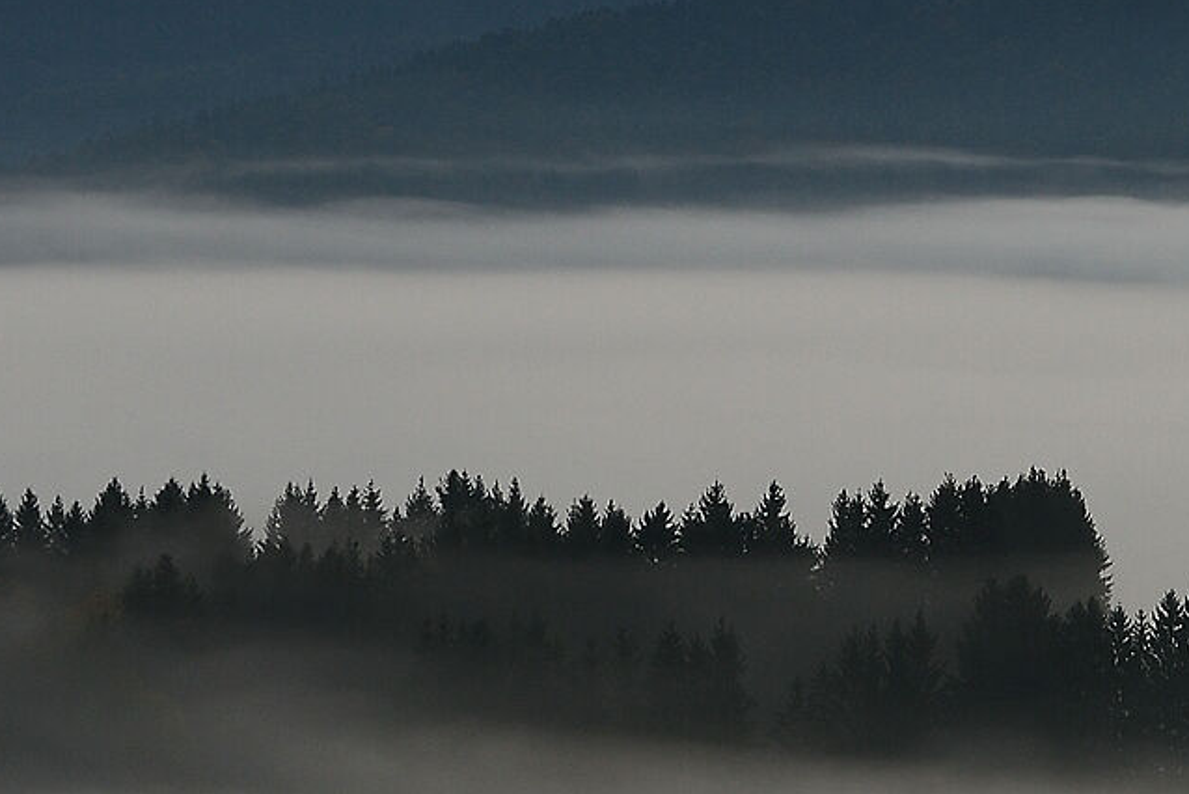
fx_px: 9318
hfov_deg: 7.3
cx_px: 1228
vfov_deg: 4.9
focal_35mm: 282
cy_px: -99
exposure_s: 1/15
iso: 100
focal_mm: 50
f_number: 9.5
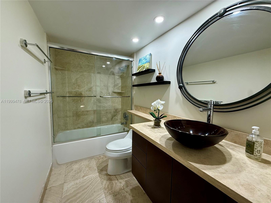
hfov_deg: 102.1
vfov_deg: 85.7
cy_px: 102
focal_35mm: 14
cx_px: 136
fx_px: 110
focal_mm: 2.22
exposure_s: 1/120
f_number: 2.2
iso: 160
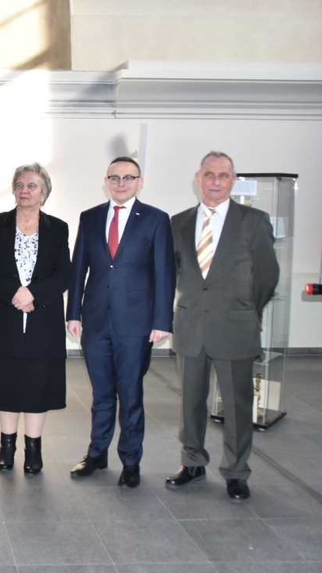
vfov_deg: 44.6
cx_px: -104
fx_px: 698
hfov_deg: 22.9
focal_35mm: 46
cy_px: 273
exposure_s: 1/200
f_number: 3.5
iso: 720
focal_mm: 18
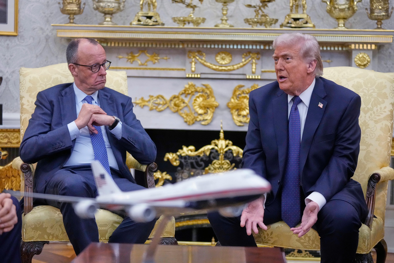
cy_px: 132
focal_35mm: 70
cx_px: 197
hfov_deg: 28.8
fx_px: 766
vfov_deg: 19.5
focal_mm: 70
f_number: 2.8
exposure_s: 1/320
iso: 6400
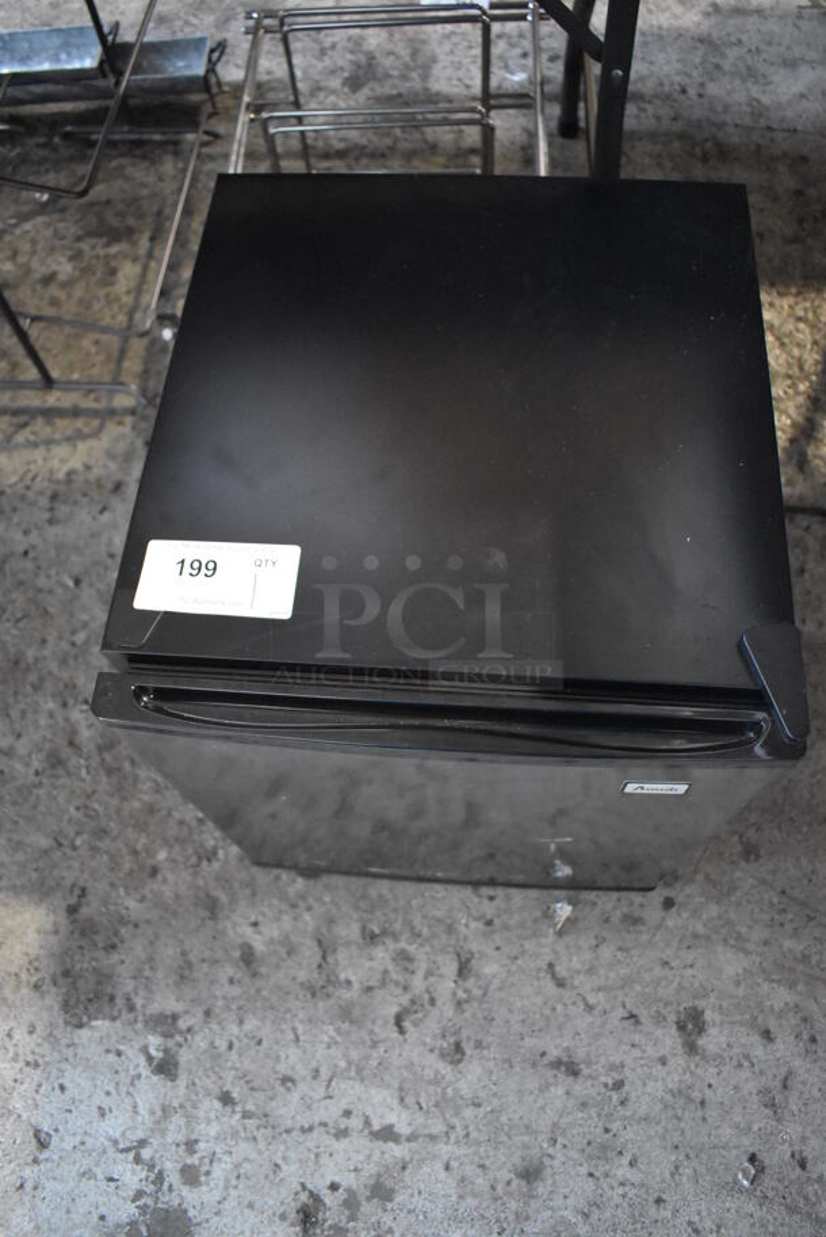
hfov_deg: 48.0
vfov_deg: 67.3
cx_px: 413
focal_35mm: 27
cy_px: 618
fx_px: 928
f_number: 3.5
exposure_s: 1/125
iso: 6400
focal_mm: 18
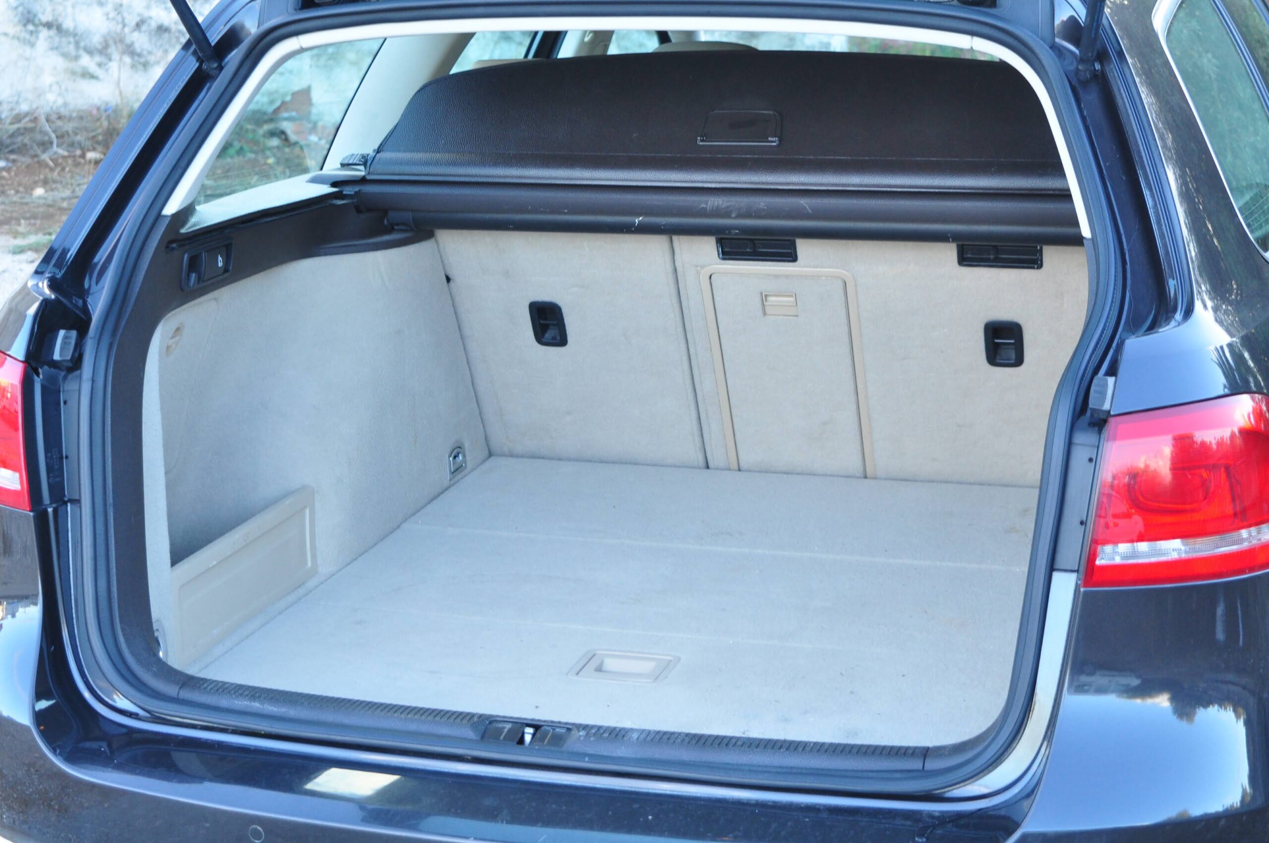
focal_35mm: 60
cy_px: 422
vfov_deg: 22.6
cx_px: 634
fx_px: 2112
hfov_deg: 33.4
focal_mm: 40
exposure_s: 1/60
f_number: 5.6
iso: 640
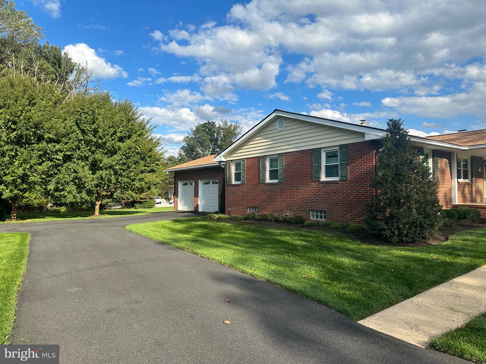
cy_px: 182
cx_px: 243
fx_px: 337
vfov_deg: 56.8
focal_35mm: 24
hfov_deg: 71.6
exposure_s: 1/2809
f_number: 1.78
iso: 80
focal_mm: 6.86
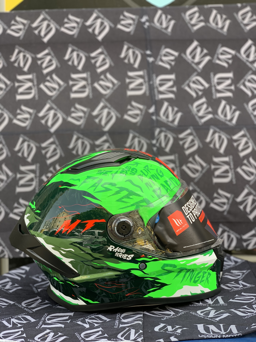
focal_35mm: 52
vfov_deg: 36.8
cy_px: 171
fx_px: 513
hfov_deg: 28.0
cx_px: 128
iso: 16
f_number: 2.4
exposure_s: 1/122
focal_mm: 6
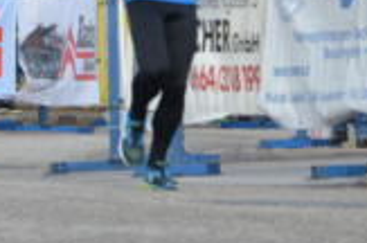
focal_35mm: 483
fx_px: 4909
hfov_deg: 4.3
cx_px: 207
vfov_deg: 2.8
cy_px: -37
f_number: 5.6
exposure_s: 1/750
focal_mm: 105
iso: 800
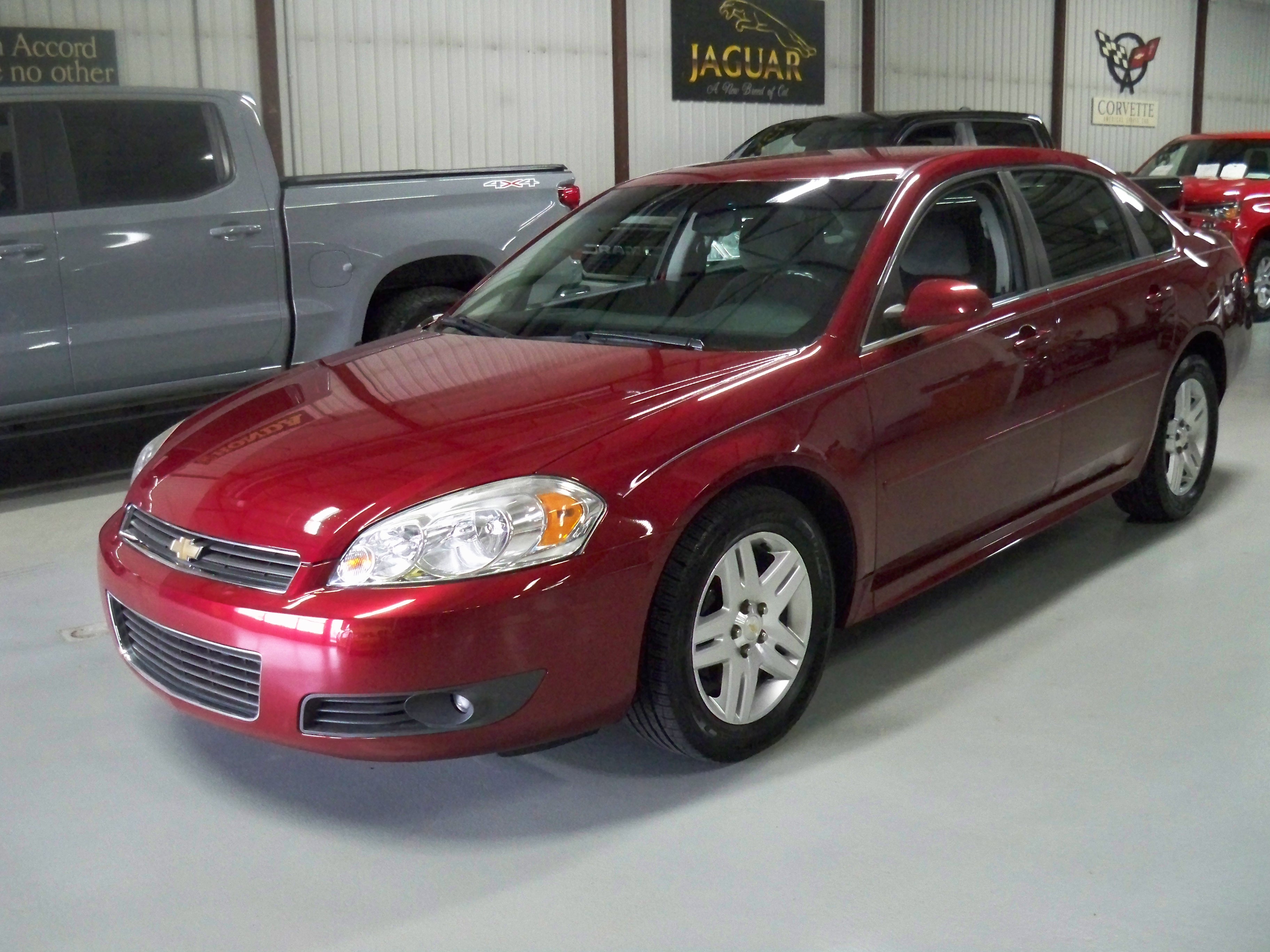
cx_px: 635
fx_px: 1284
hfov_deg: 52.6
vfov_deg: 40.7
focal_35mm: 35
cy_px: 476
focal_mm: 6.3
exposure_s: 1/60
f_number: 3.1
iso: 800
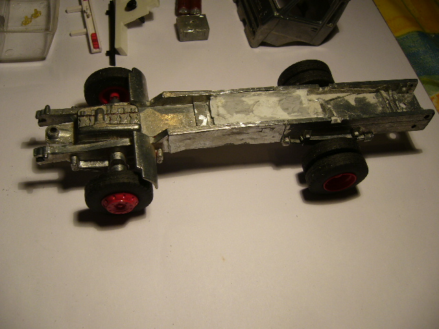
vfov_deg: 40.7
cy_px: 164
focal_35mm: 35
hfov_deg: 52.6
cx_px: 220
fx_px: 444
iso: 80
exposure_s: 1/50
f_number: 2.8
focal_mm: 5.8
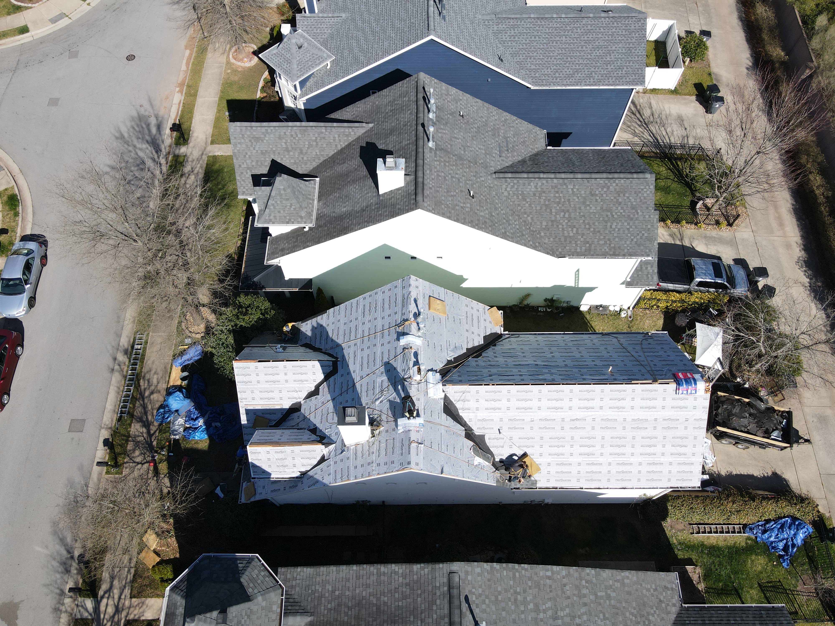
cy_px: 313
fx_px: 579
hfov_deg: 71.6
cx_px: 418
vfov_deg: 56.8
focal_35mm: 24
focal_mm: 4.5
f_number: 2.8
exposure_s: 1/640
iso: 100
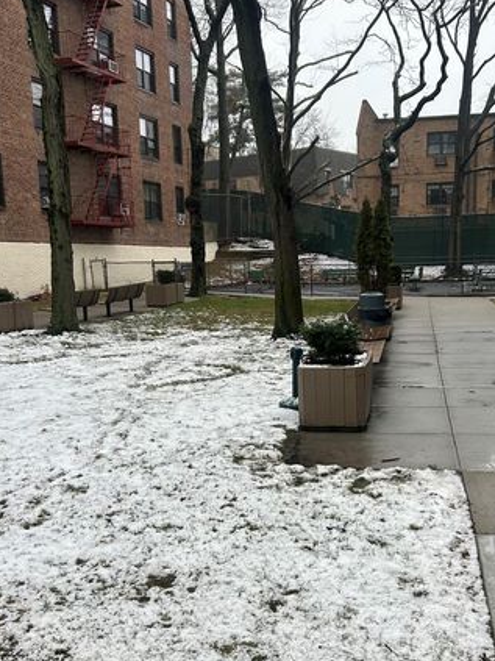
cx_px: 286
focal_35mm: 41
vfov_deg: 45.4
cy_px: 410
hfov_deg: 35.0
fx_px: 782
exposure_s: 1/192
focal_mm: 5.7
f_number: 1.5
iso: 40
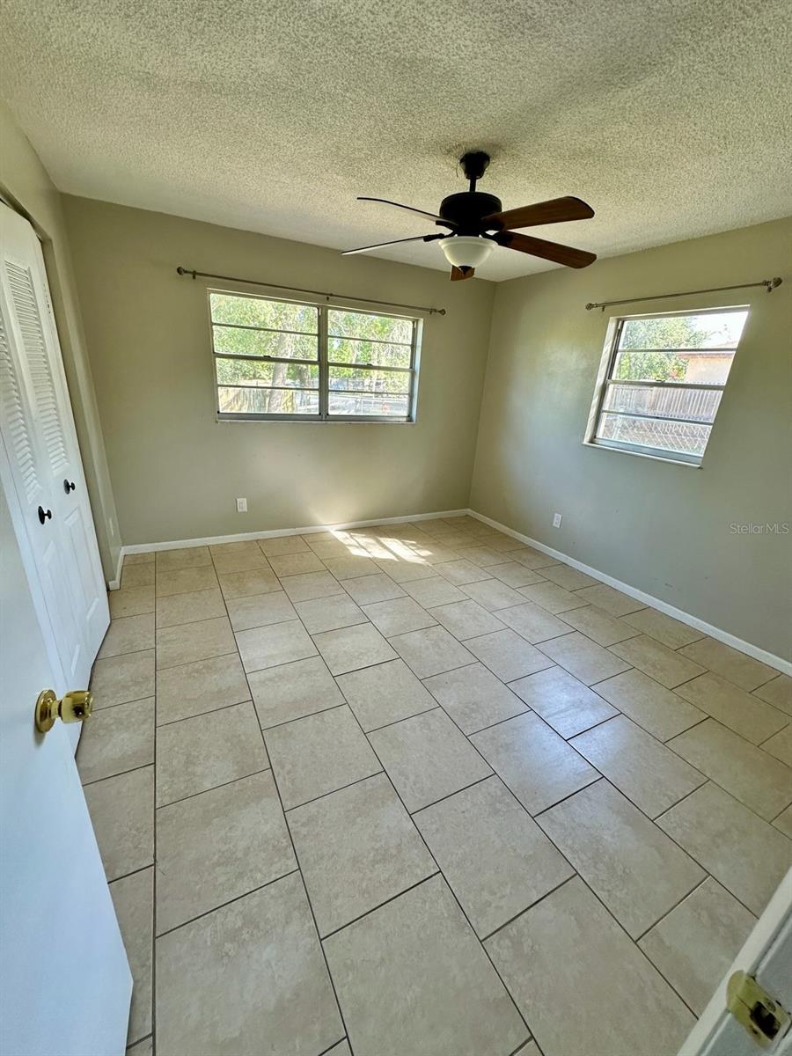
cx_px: 396
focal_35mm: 14
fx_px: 427
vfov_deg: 102.1
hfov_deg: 85.7
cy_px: 528
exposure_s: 1/99
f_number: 2.2
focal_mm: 2.22
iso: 100
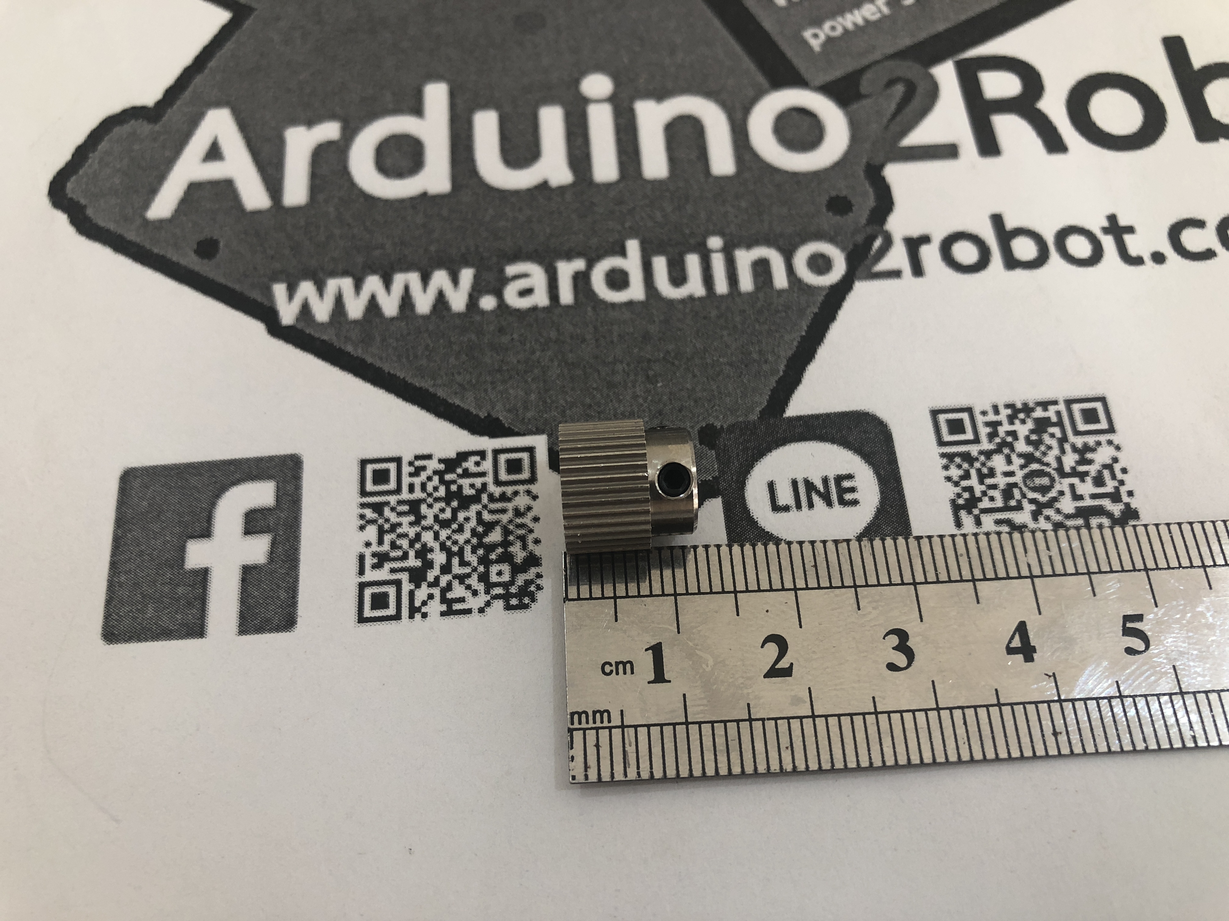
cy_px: 460
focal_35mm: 28
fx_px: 994
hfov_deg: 63.4
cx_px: 614
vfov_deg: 49.7
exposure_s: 1/20
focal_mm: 3.99
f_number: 1.8
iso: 40
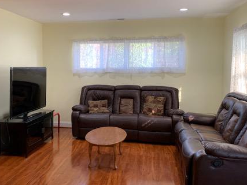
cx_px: 96
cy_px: 92
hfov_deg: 47.5
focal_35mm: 39
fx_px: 278
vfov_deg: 36.8
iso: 100
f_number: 1.8
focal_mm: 4.25
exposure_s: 1/60
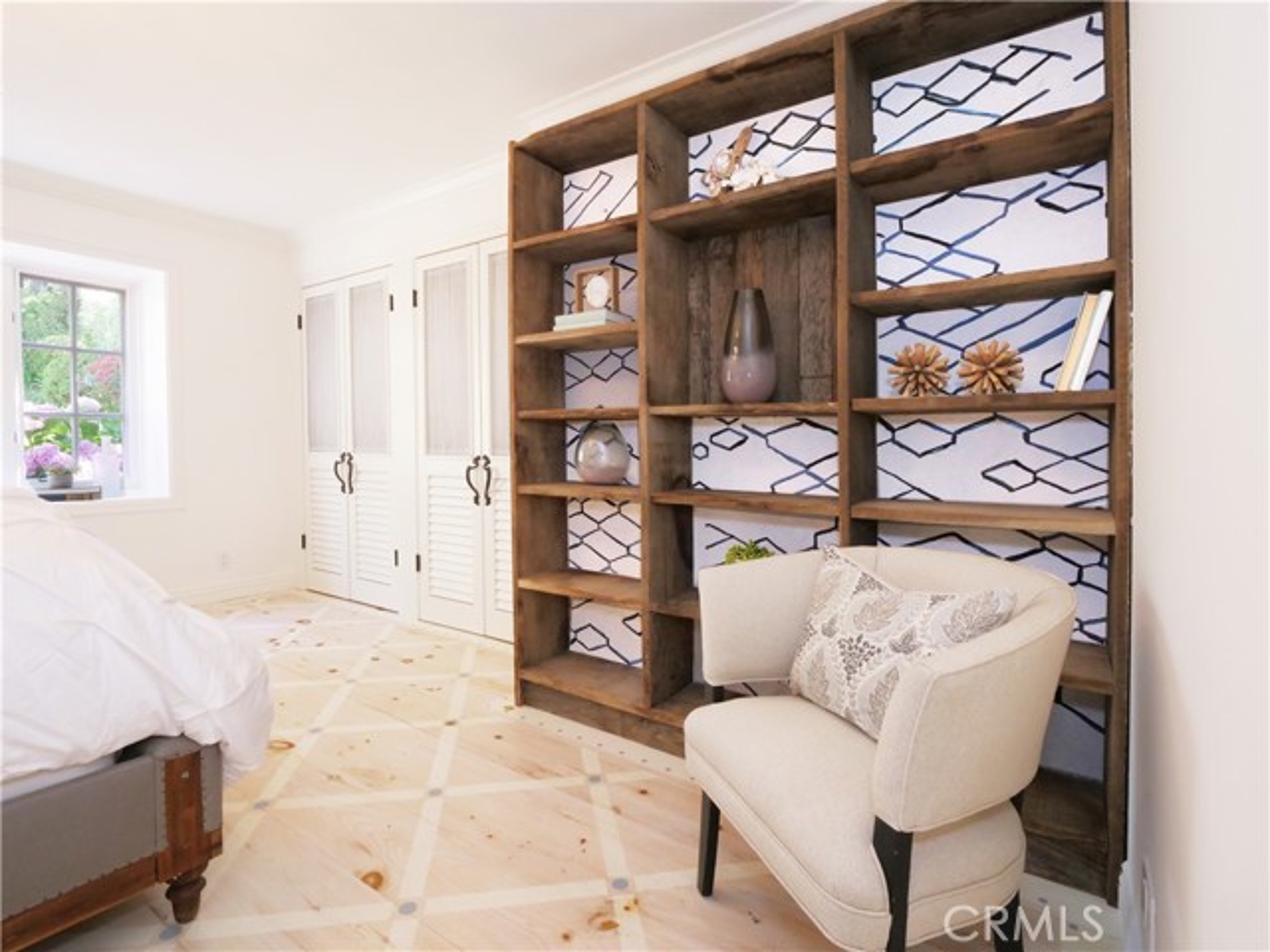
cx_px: 635
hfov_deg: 94.5
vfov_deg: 78.1
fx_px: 587
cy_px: 476
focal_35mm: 16
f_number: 9
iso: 1250
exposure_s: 1/15
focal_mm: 8
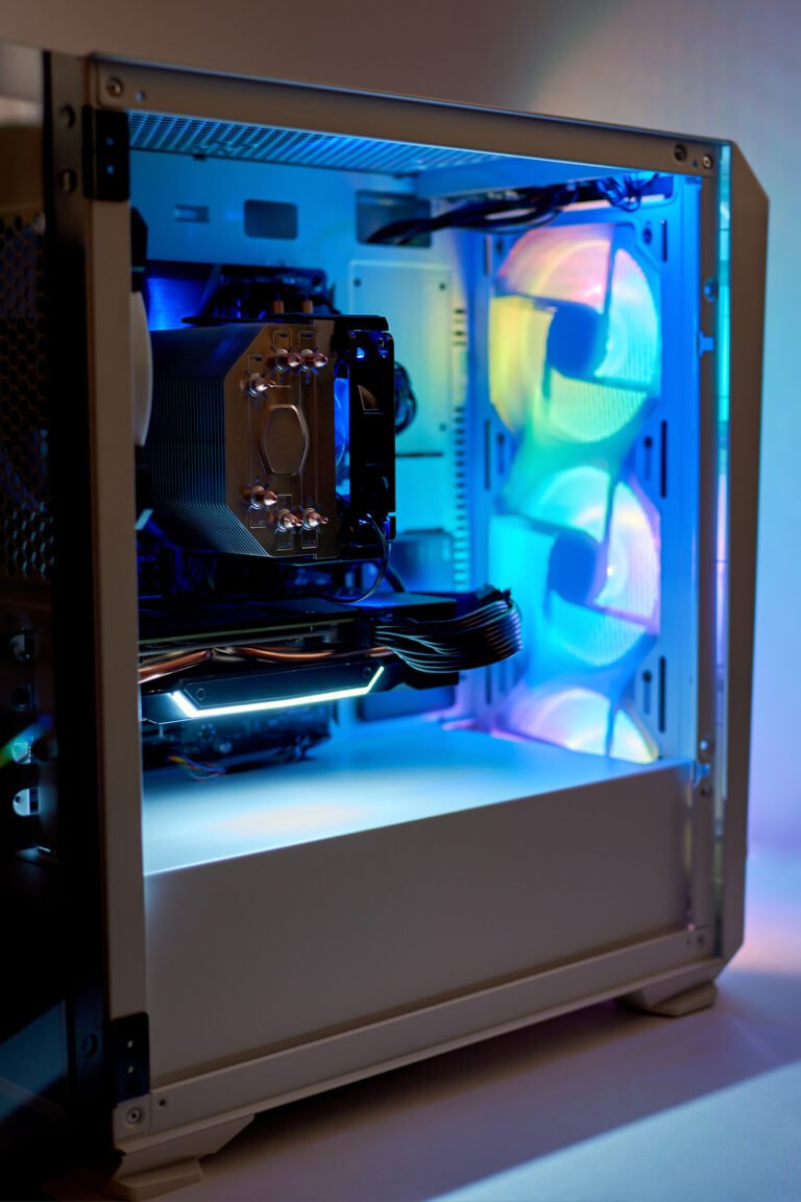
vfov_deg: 37.9
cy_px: 601
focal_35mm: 52
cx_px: 400
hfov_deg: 25.8
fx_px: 1752
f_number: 2.8
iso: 100
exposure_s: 1/10
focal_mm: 35
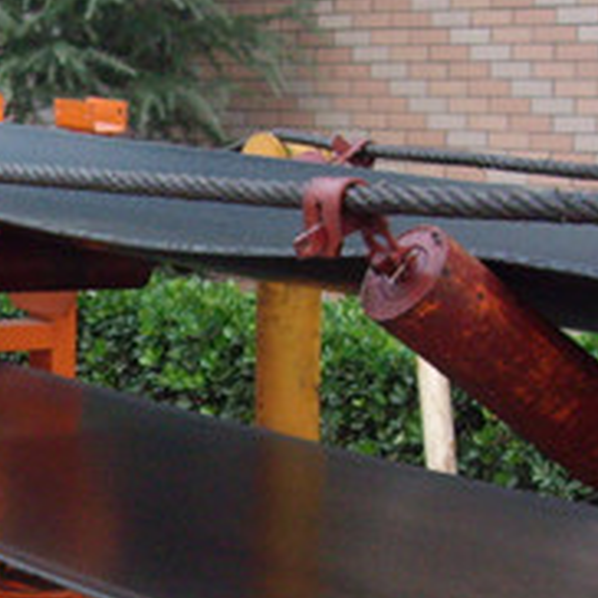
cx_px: -128
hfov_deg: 14.3
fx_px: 2306
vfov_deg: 14.7
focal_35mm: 118
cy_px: 414
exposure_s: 1/80
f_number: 2.7
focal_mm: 6.2
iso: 200
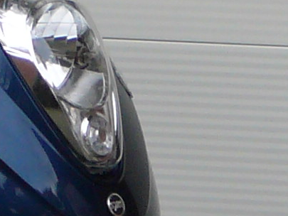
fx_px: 4993
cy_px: 56
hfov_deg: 3.3
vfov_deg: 2.5
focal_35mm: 600
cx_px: -33
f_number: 3.9
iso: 100
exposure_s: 1/40
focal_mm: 14.1
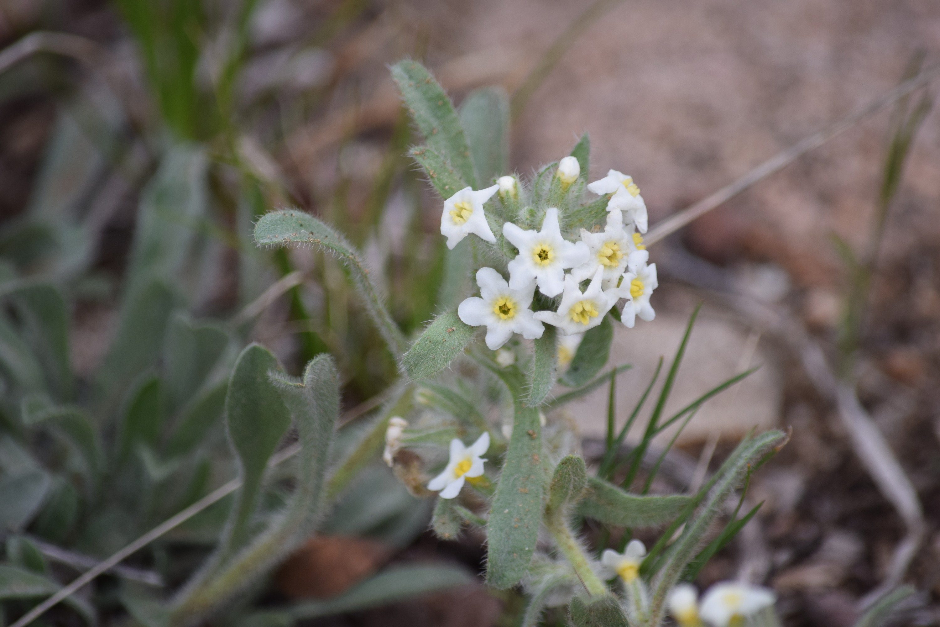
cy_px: 314
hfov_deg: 5.1
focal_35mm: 405
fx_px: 10574
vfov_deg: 3.4
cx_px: 470
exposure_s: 1/500
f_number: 5.6
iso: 400
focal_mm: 270
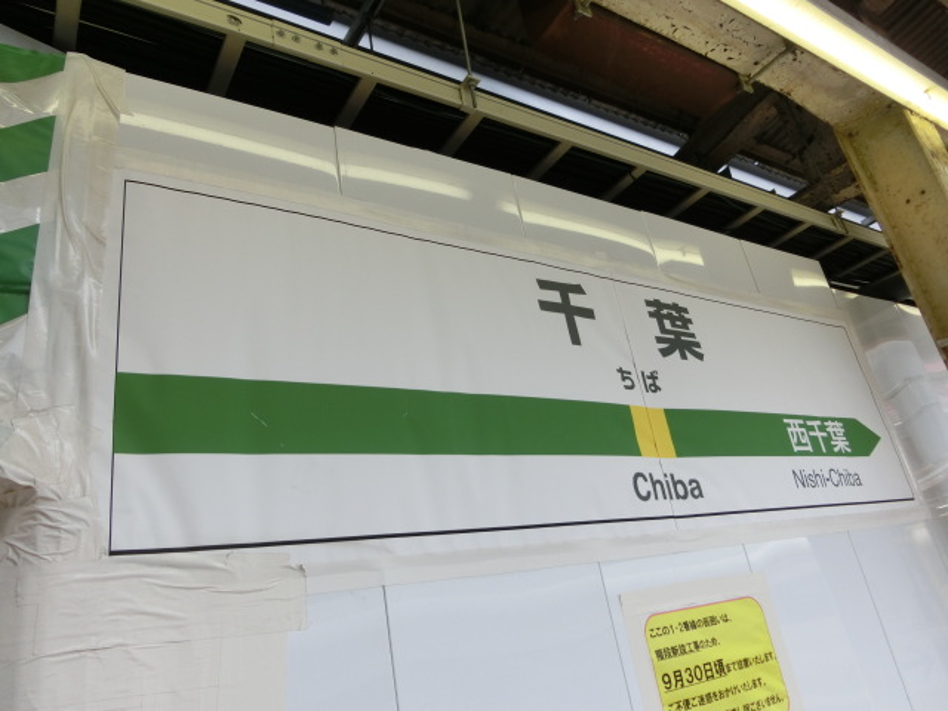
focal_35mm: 25
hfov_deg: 69.4
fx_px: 685
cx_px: 474
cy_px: 356
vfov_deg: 54.9
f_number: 3.5
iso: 100
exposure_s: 1/125
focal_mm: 4.5
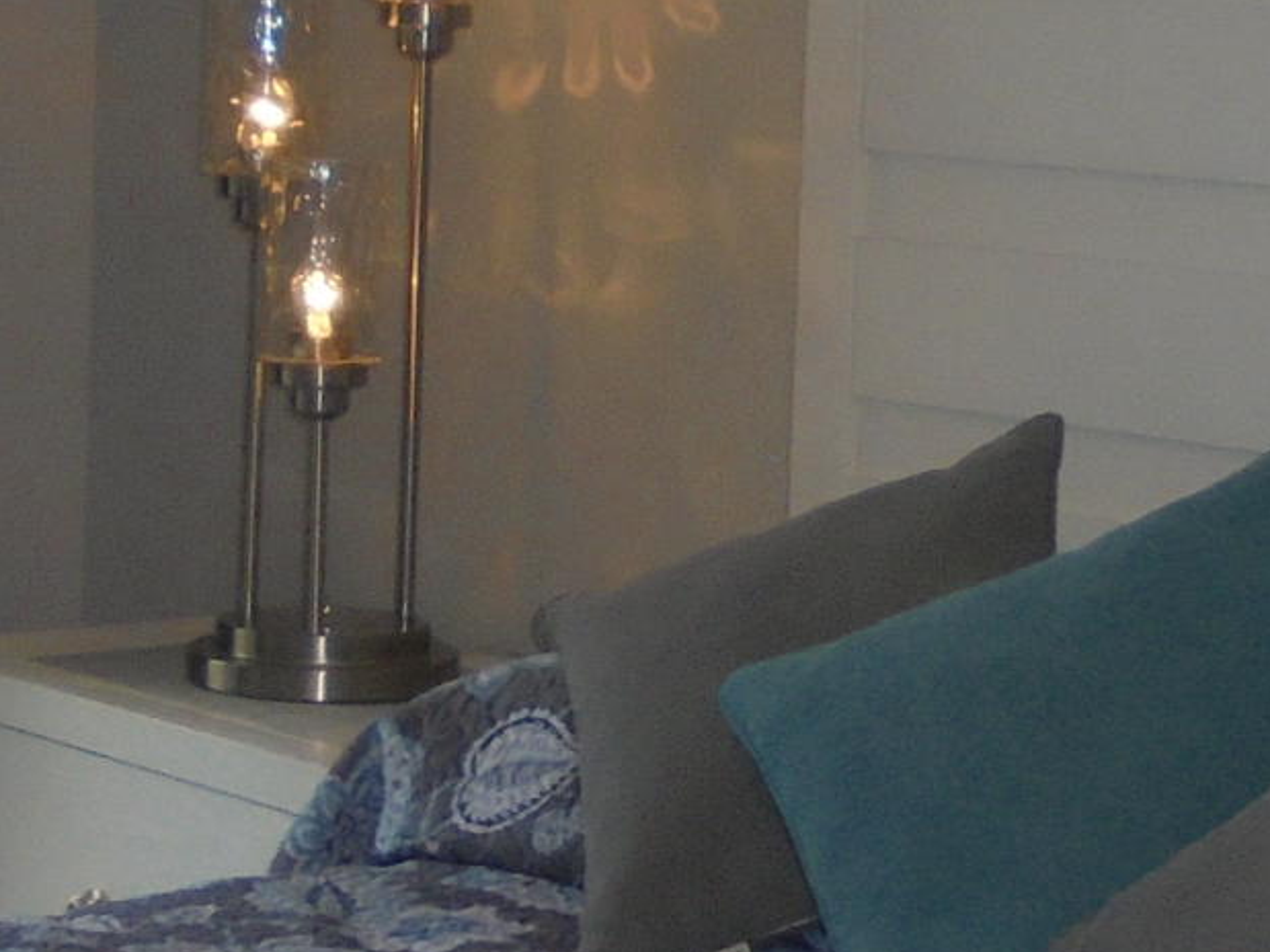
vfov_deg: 11.7
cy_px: 712
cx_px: 416
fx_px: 4622
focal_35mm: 126
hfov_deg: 15.6
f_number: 3.5
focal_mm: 4.6
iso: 100
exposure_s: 1/160
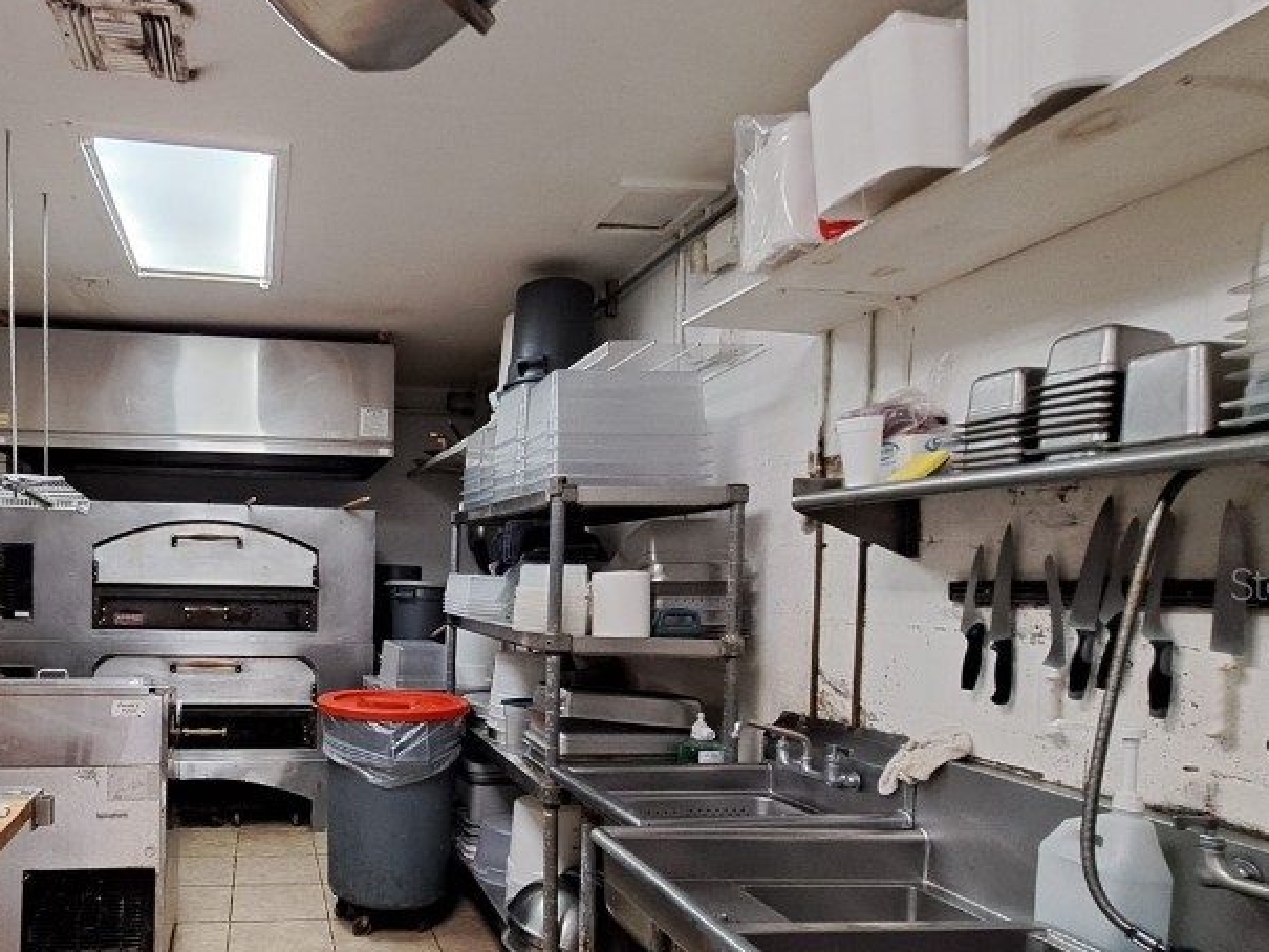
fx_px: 807
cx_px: 354
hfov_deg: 72.3
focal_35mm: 22
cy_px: 583
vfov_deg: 60.5
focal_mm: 1.74
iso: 100
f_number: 2.2
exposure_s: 1/40
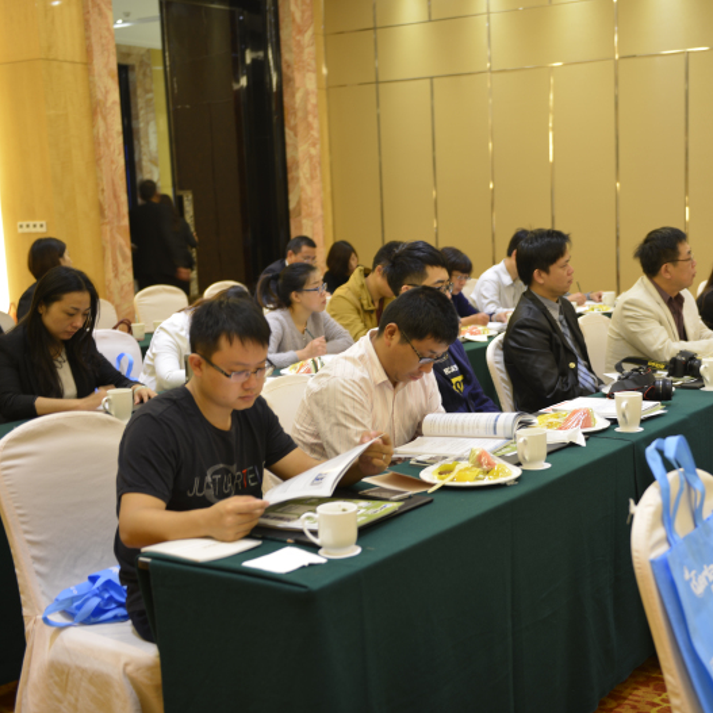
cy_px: 355
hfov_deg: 34.4
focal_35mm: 49
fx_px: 1142
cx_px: 468
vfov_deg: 34.7
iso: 125
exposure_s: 1/10
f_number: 2.8
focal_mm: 38
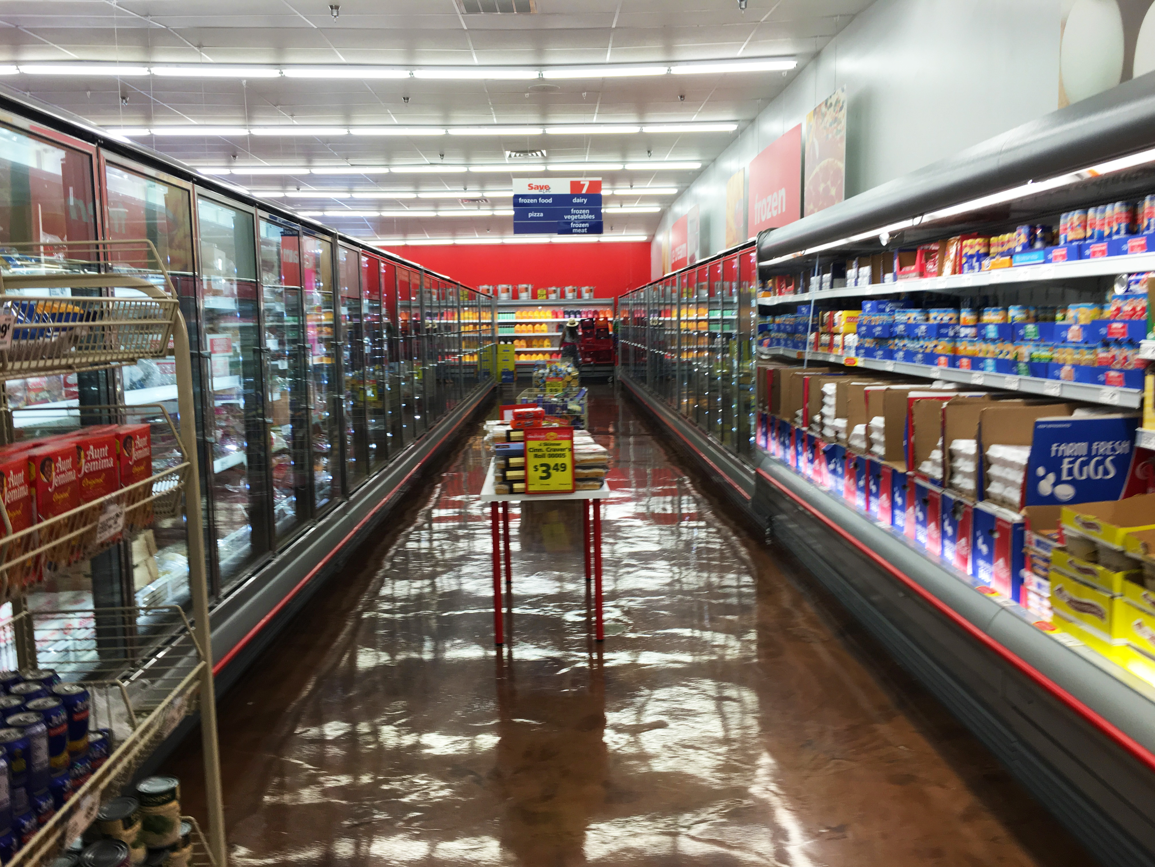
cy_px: 434
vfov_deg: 48.2
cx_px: 578
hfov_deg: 61.7
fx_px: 968
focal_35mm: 29
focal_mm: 4.15
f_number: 2.2
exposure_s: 1/60
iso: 32
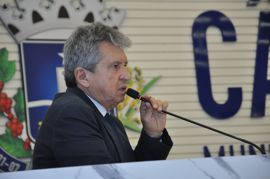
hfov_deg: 13.1
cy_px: 90
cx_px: 135
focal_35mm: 158
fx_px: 1180
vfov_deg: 8.7
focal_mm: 105
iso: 1600
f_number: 5.6
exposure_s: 1/80
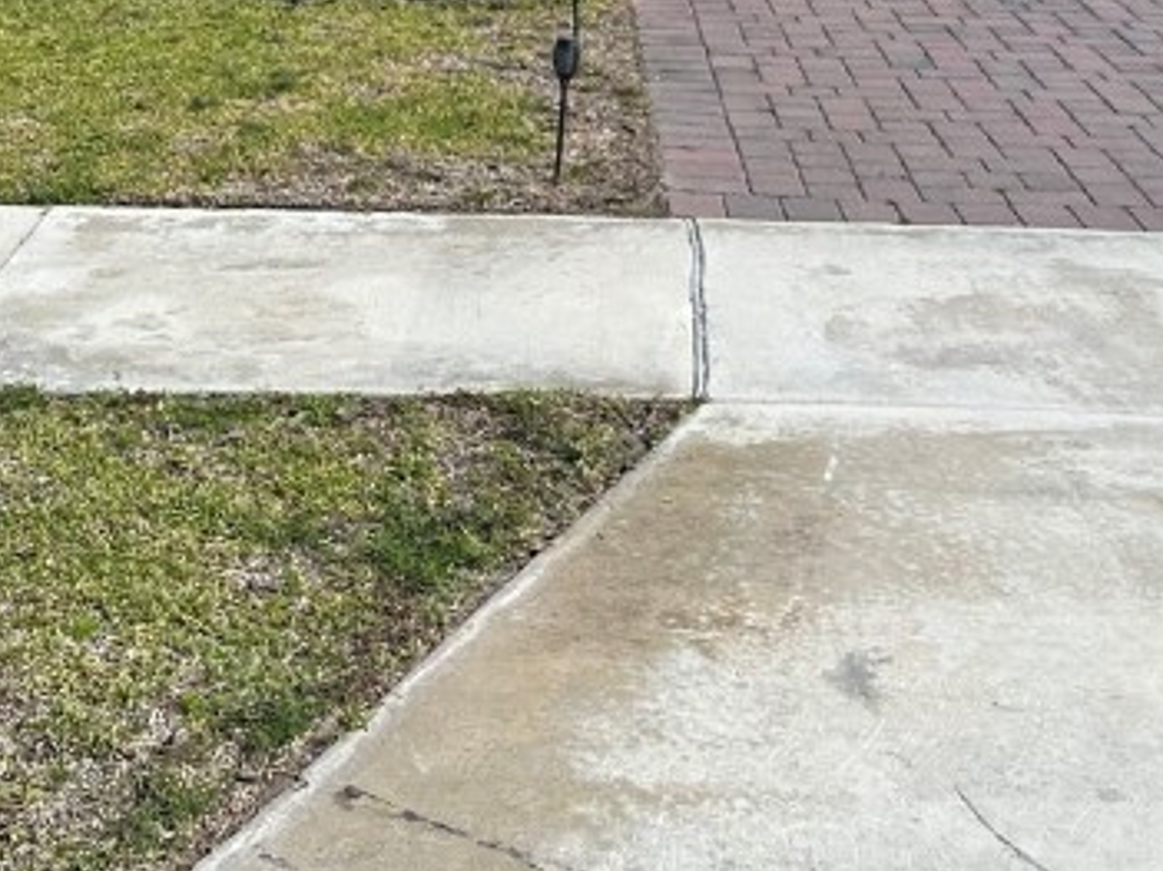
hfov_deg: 27.8
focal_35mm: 70
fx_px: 2351
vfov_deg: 19.5
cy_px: -222
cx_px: 543
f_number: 1.78
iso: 80
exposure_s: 1/4016
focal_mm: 6.86
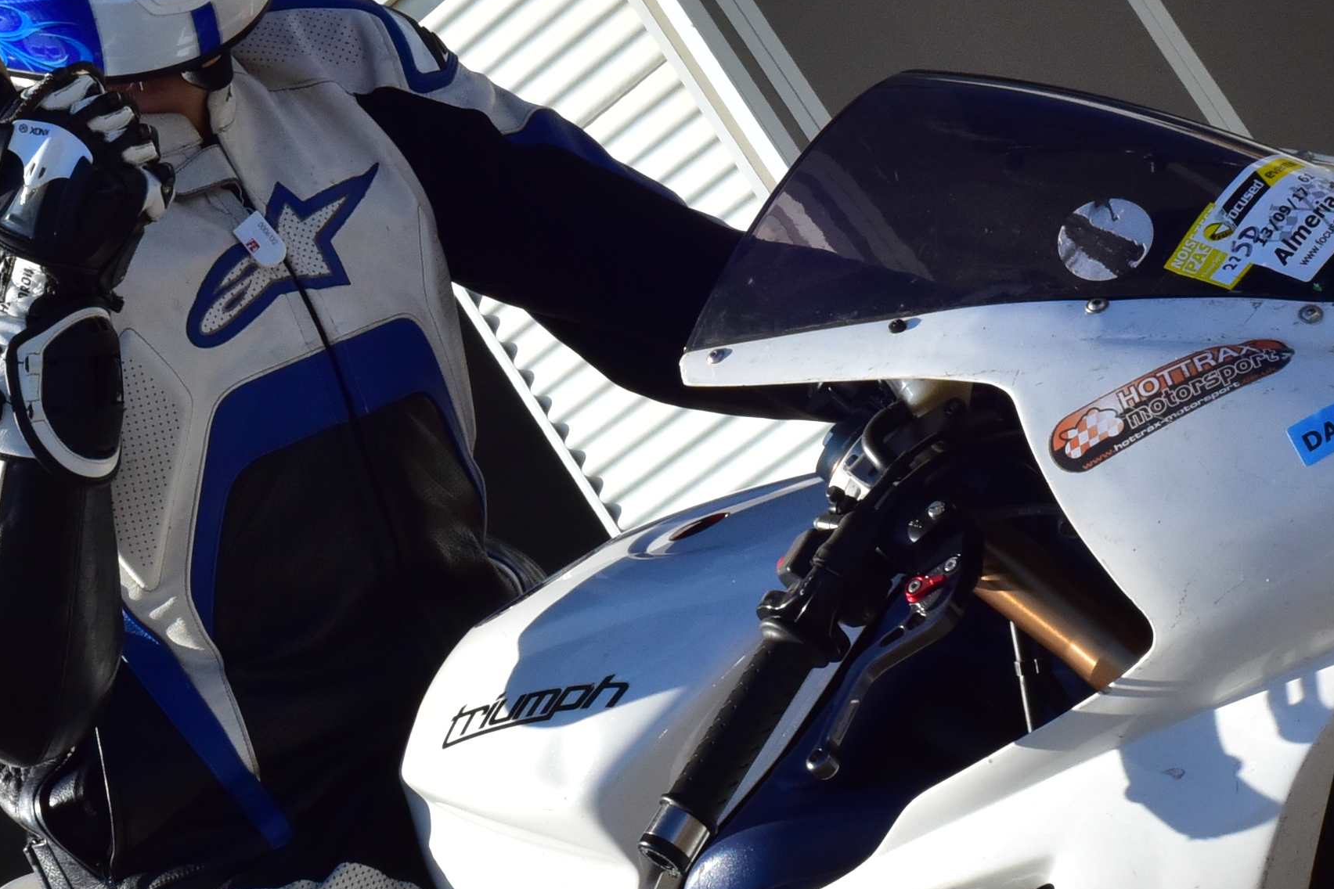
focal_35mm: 162
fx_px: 6003
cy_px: 243
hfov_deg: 12.7
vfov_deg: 8.5
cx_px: 768
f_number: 20
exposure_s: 1/400
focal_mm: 50
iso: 800
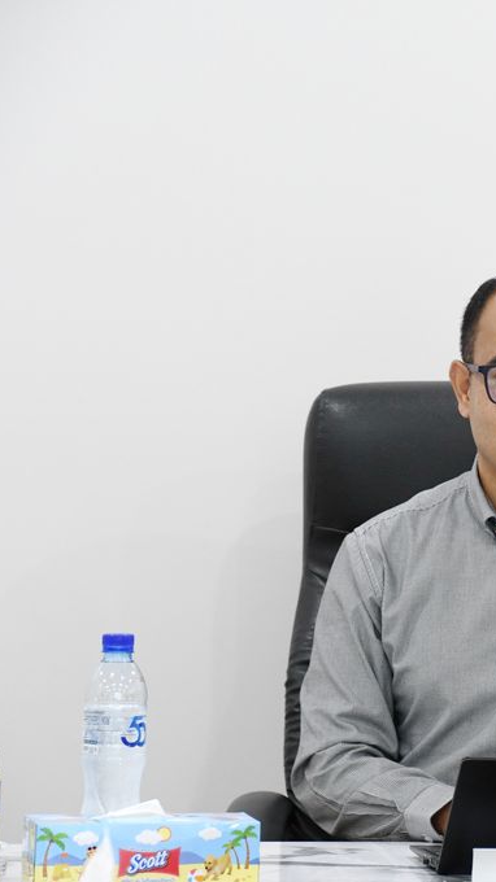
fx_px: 4985
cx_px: 597
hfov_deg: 5.7
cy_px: 442
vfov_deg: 10.1
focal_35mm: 213
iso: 1600
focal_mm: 90
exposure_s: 1/60
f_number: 5.3
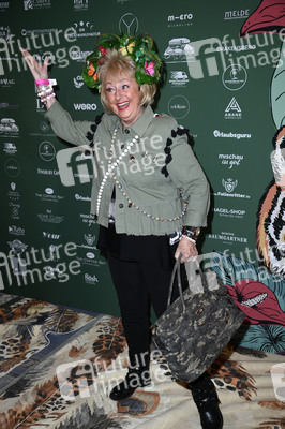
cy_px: 214
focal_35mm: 40
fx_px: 476
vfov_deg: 48.5
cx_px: 142
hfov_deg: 33.3
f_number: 5.6
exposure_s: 1/200
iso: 1000
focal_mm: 40
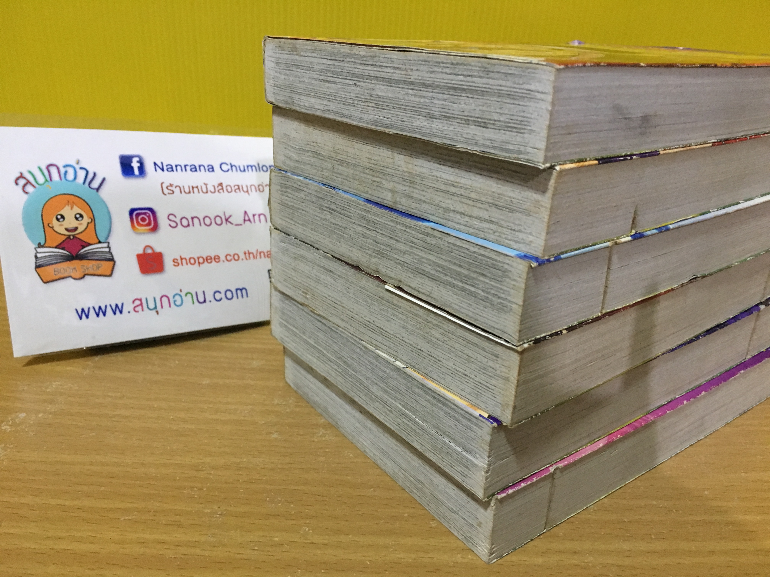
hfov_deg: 61.7
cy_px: 288
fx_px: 645
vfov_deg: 48.2
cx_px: 385
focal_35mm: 29
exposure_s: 1/20
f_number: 2.2
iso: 200
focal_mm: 4.15
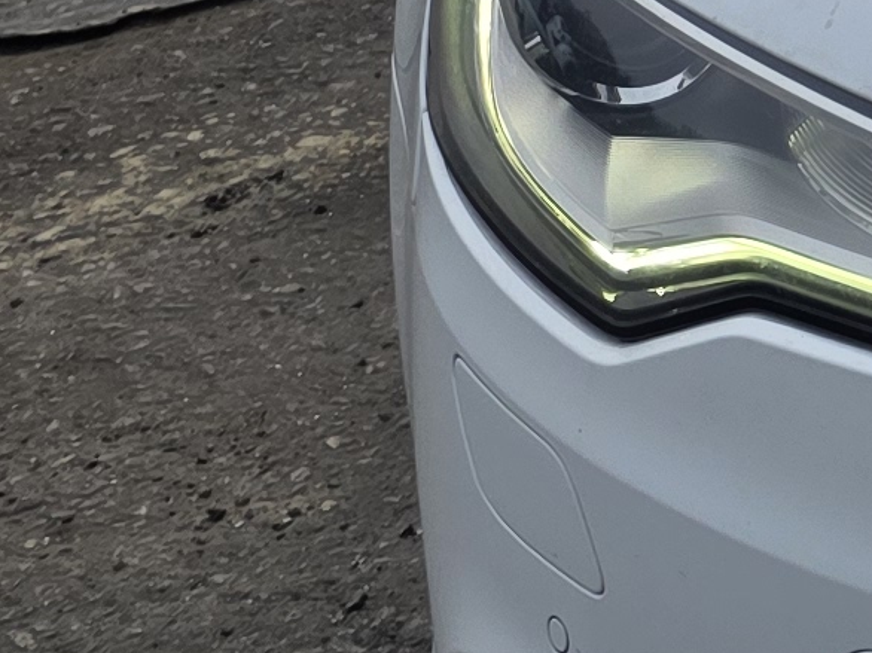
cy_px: -262
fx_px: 3953
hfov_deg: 10.5
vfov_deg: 9.2
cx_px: 2202
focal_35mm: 157
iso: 80
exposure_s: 1/5958
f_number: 1.7
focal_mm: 6.3
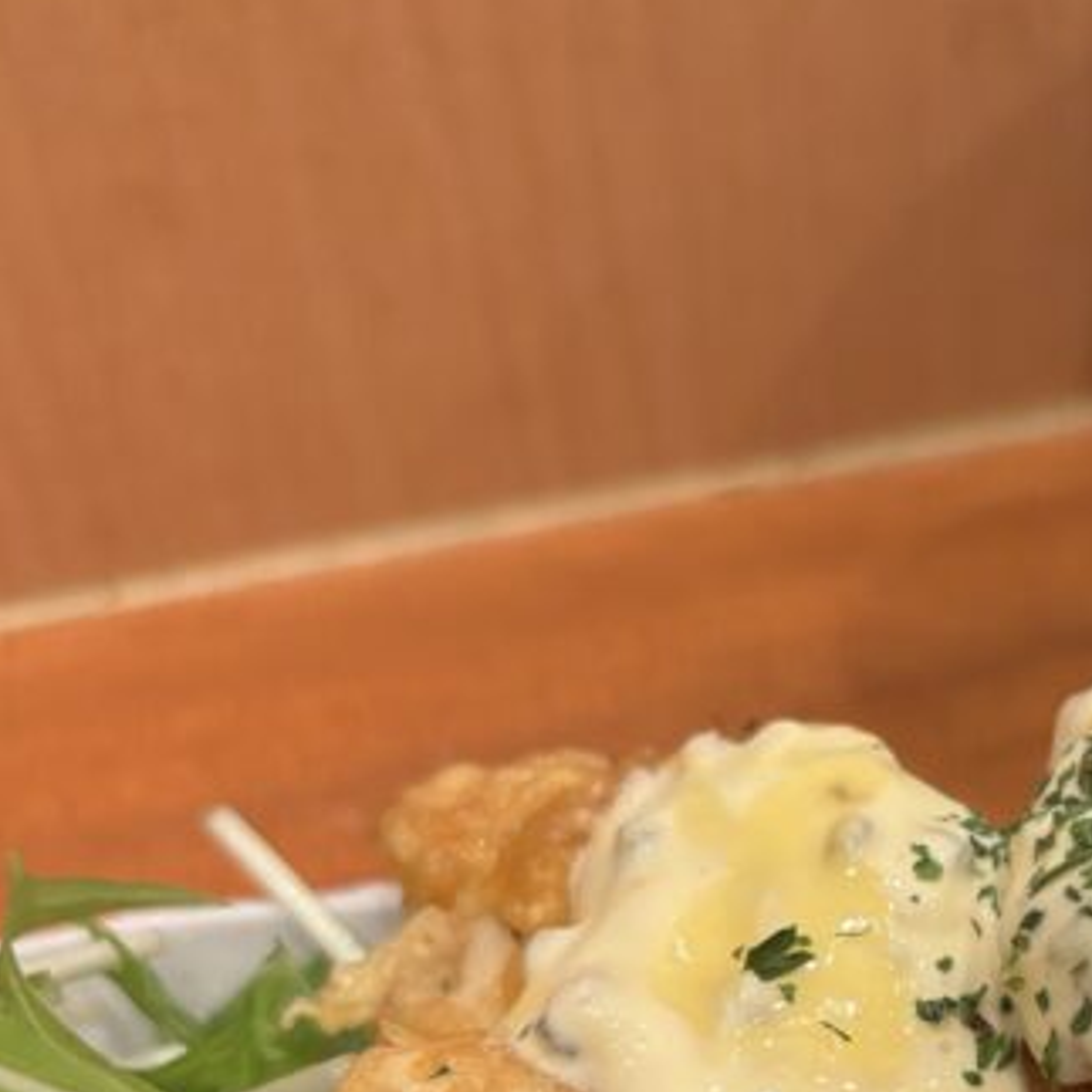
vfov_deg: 29.1
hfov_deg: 28.1
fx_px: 2034
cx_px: 1106
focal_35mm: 57
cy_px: 930
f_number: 1.6
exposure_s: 1/50
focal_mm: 5.96
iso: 320
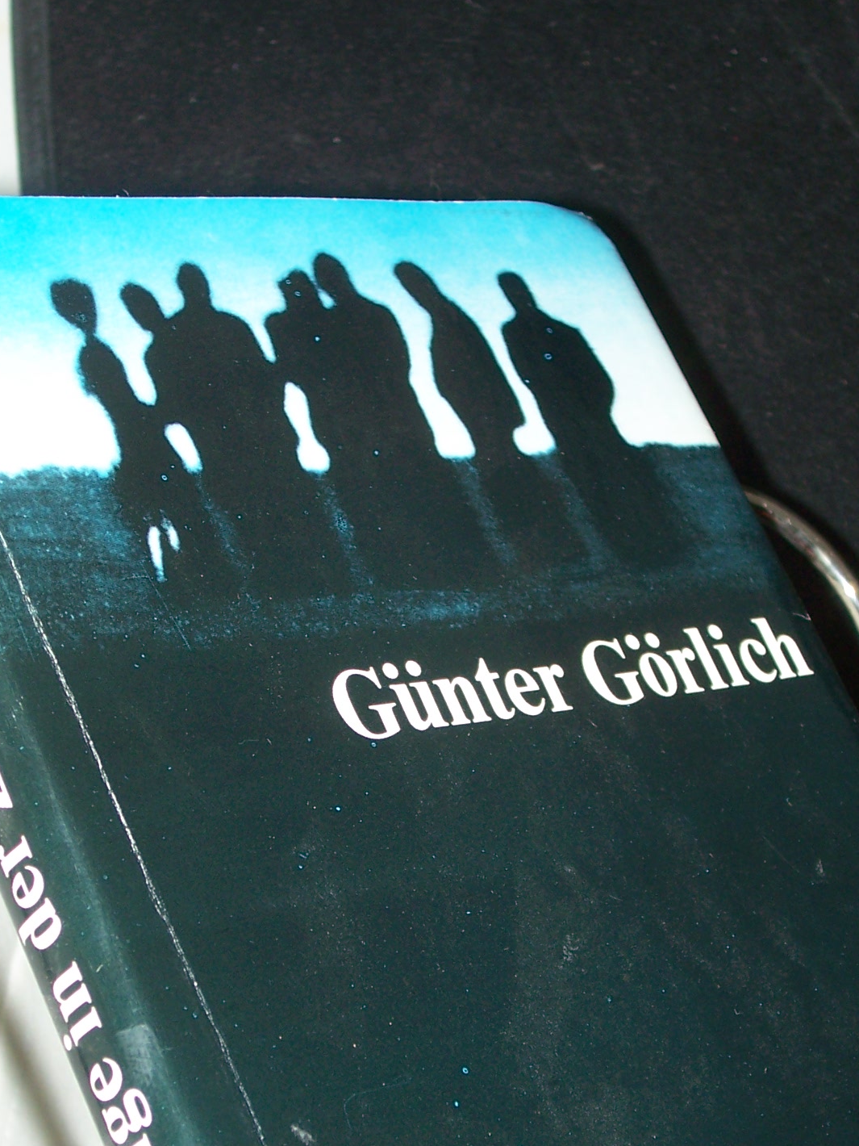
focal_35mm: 86
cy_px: 864
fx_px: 2845
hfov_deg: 17.2
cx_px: 401
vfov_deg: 22.5
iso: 80
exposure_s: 1/80
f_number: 3.2
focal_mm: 8.7
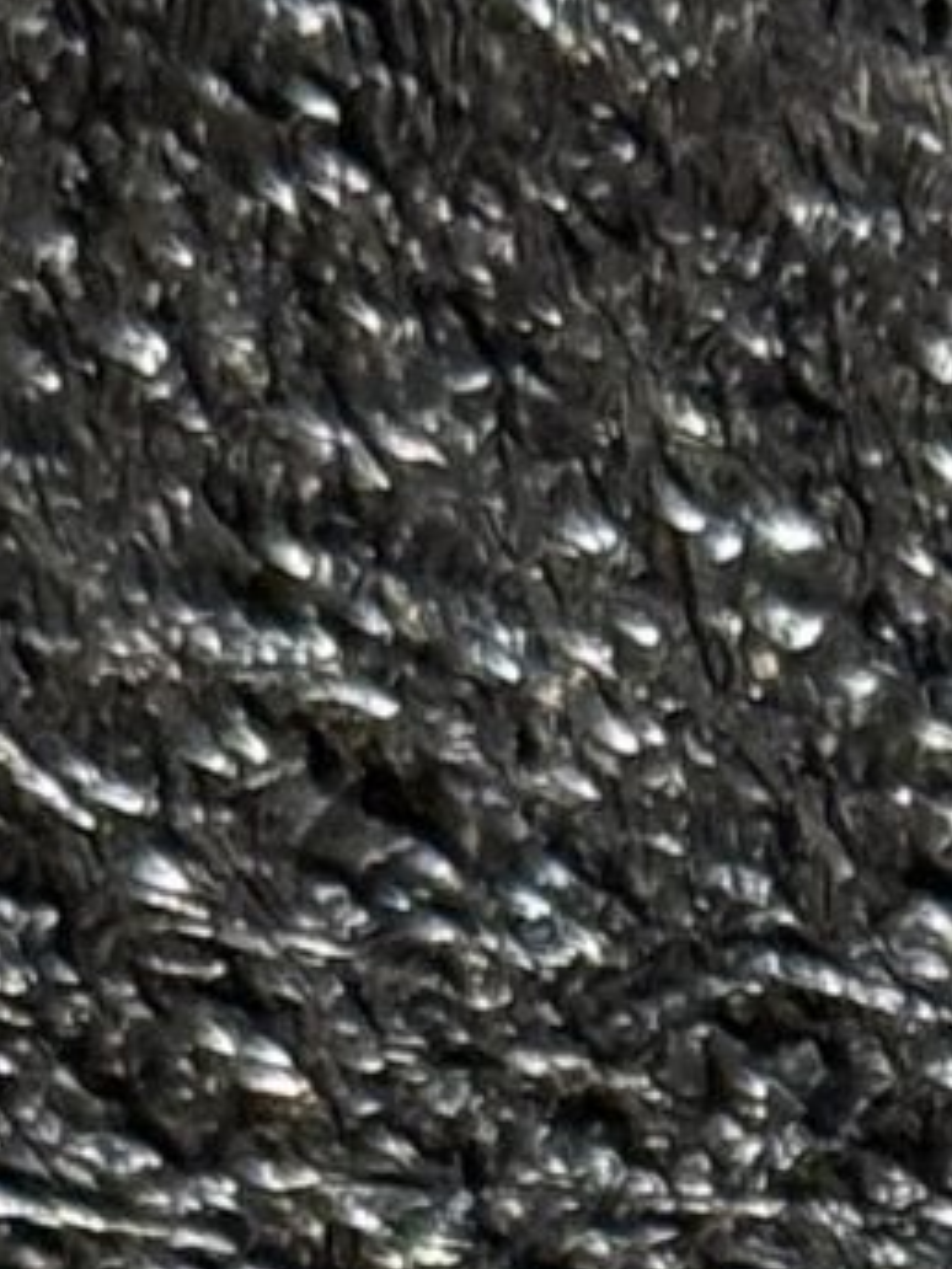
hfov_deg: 4.0
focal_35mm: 357
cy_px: 3036
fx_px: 13091
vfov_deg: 5.4
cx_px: 3376
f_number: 1.78
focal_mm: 6.76
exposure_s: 1/33
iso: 250
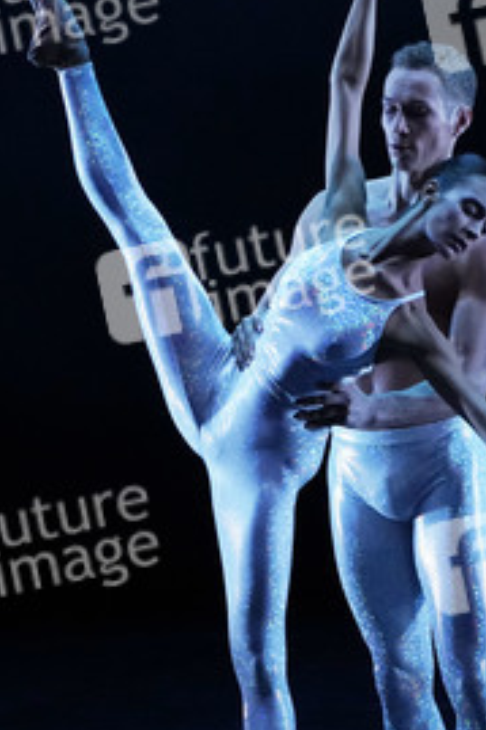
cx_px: 315
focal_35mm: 432
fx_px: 8759
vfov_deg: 4.8
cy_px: 415
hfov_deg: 3.2
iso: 6400
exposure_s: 1/320
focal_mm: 291
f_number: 6.3
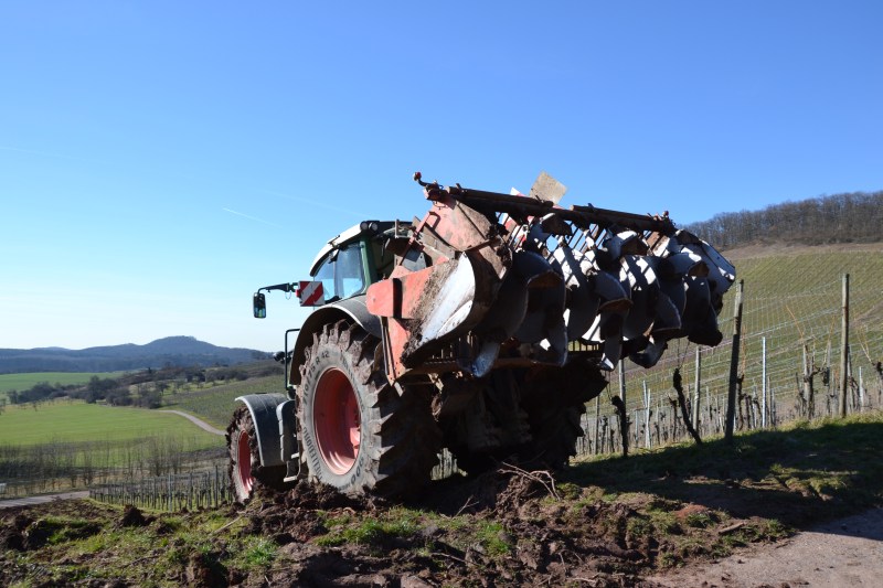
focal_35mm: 27
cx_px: 442
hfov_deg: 67.4
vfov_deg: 47.9
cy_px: 294
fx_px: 662
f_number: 7.1
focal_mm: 18
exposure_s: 1/200
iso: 100
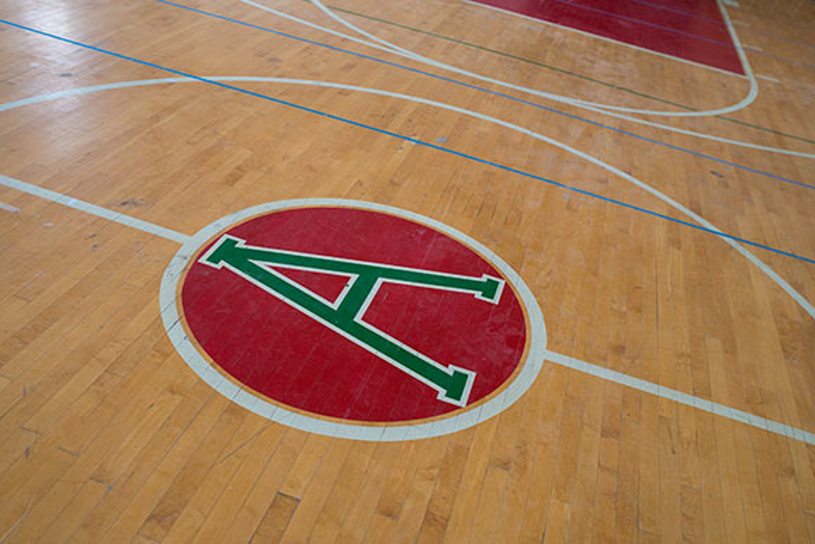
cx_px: 408
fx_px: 679
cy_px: 272
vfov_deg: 43.6
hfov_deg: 61.9
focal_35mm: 30
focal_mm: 30
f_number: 6.7
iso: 800
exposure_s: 1/180
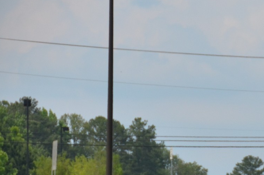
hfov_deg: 4.3
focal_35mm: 473
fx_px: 3458
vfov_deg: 2.9
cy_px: 269
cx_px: 435
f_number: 7.1
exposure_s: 1/1600
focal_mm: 95
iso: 400
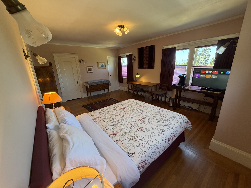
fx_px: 102
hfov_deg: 102.1
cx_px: 126
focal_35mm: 14
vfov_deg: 85.7
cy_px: 94
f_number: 2.2
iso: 250
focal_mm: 2.22
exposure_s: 1/120
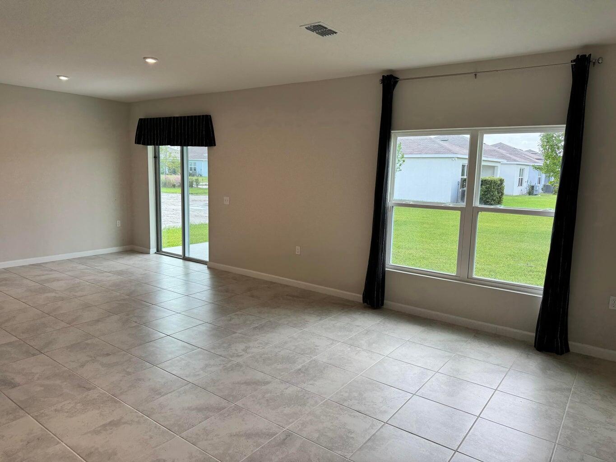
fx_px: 427
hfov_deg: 71.6
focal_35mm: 24
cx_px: 308
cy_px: 231
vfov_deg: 56.8
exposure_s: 1/271
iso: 64
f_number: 1.78
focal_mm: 6.76
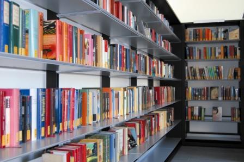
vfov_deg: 29.8
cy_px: 81
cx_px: 122
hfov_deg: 43.6
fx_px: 305
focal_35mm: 45
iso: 400
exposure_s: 1/60
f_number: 4.2
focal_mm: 30
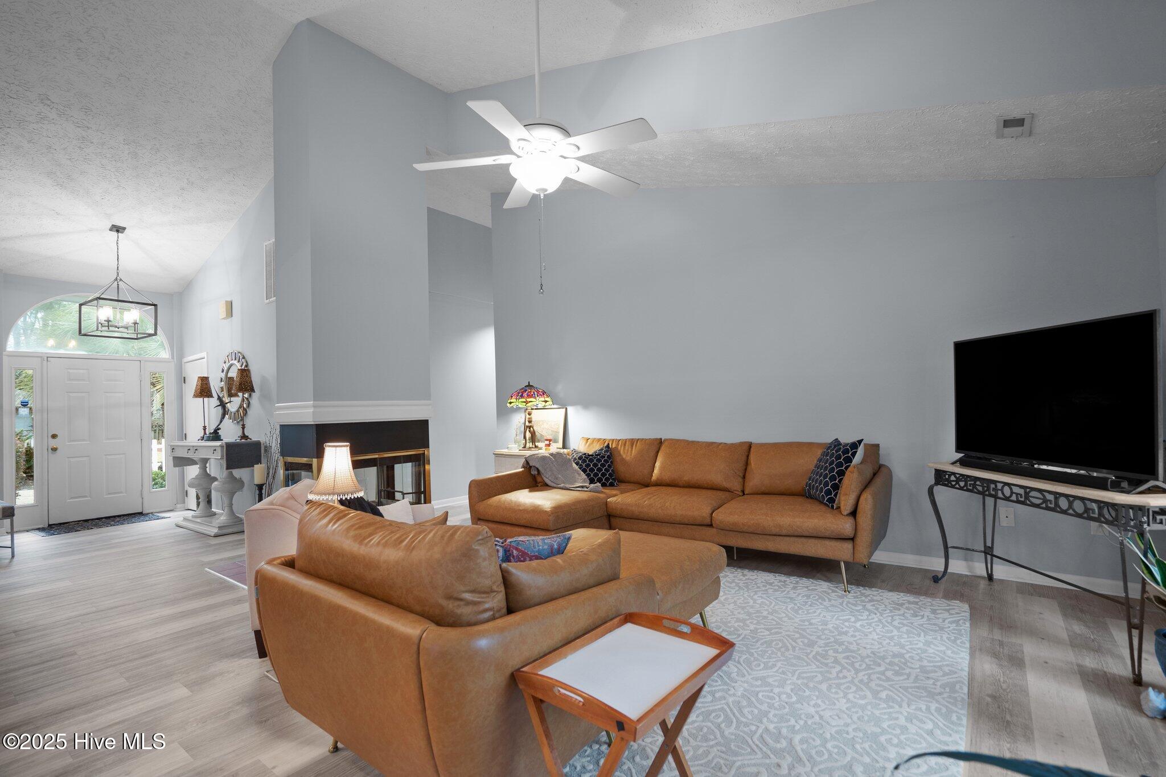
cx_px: 583
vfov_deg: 73.7
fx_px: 518
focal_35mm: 16
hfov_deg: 96.7
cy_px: 388
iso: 400
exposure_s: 1/1.67
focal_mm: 16
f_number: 4
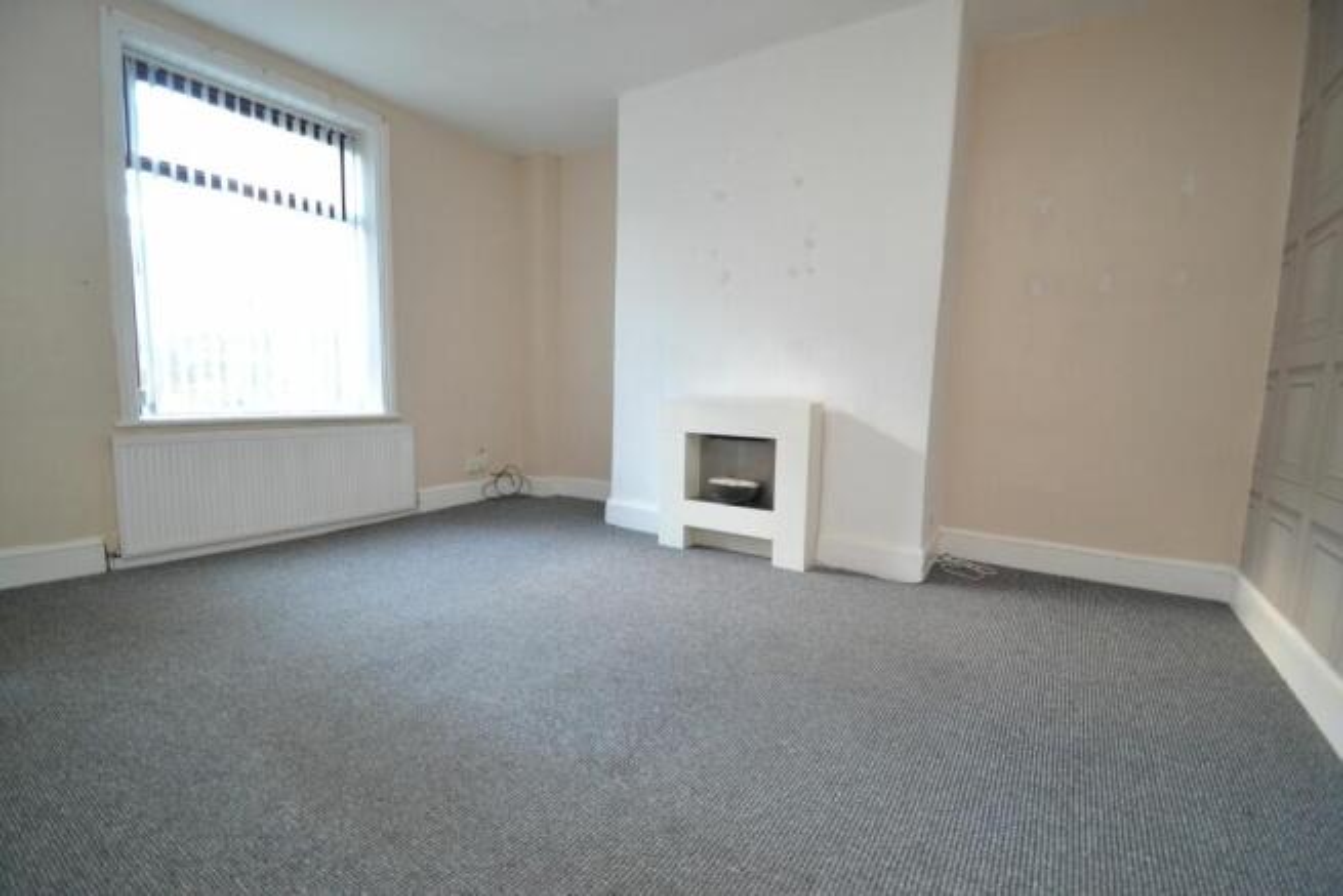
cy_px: 448
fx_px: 560
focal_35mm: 15
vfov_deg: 77.4
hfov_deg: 100.4
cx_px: 672
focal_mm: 10
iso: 1000
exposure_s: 1/60
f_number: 3.5
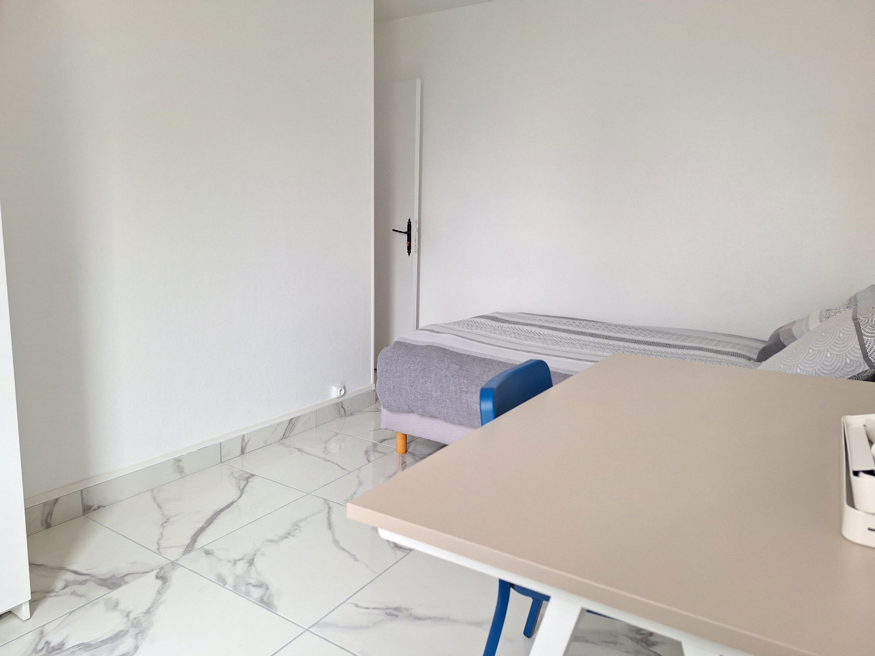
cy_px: 328
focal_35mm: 23
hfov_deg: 73.9
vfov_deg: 58.9
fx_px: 581
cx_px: 438
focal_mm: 5.54
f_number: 1.8
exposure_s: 1/50
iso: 250
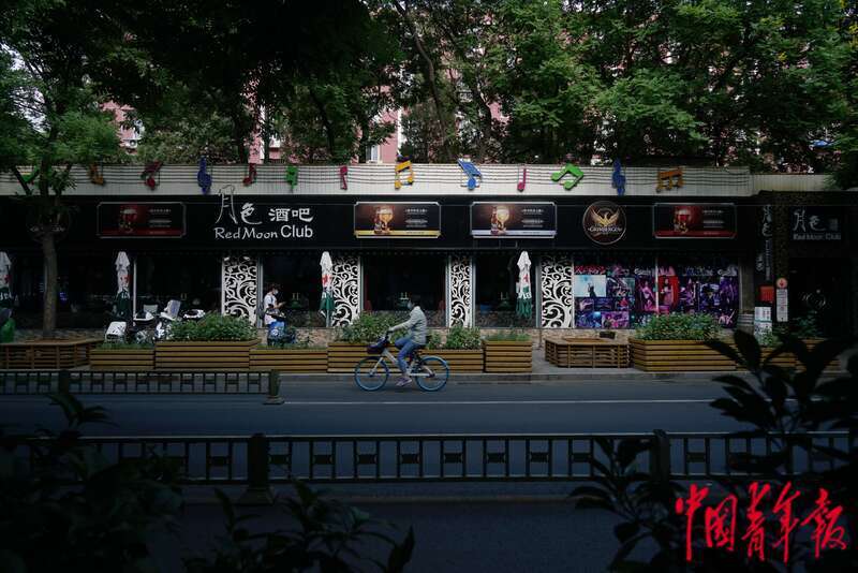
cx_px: 429
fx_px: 572
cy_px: 286
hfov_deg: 73.7
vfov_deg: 53.2
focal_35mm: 24
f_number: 5.6
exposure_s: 1/200
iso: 100
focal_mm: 24
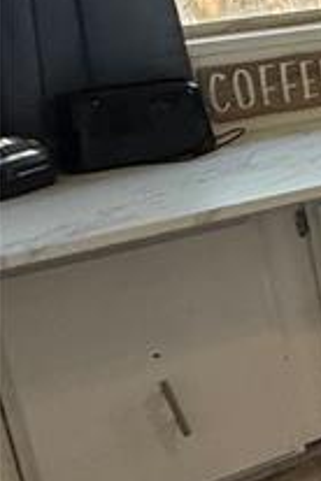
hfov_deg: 9.0
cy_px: 58
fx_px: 963
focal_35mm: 72
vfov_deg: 27.2
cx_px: 1189
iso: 250
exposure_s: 1/120
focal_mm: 2.22
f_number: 2.2
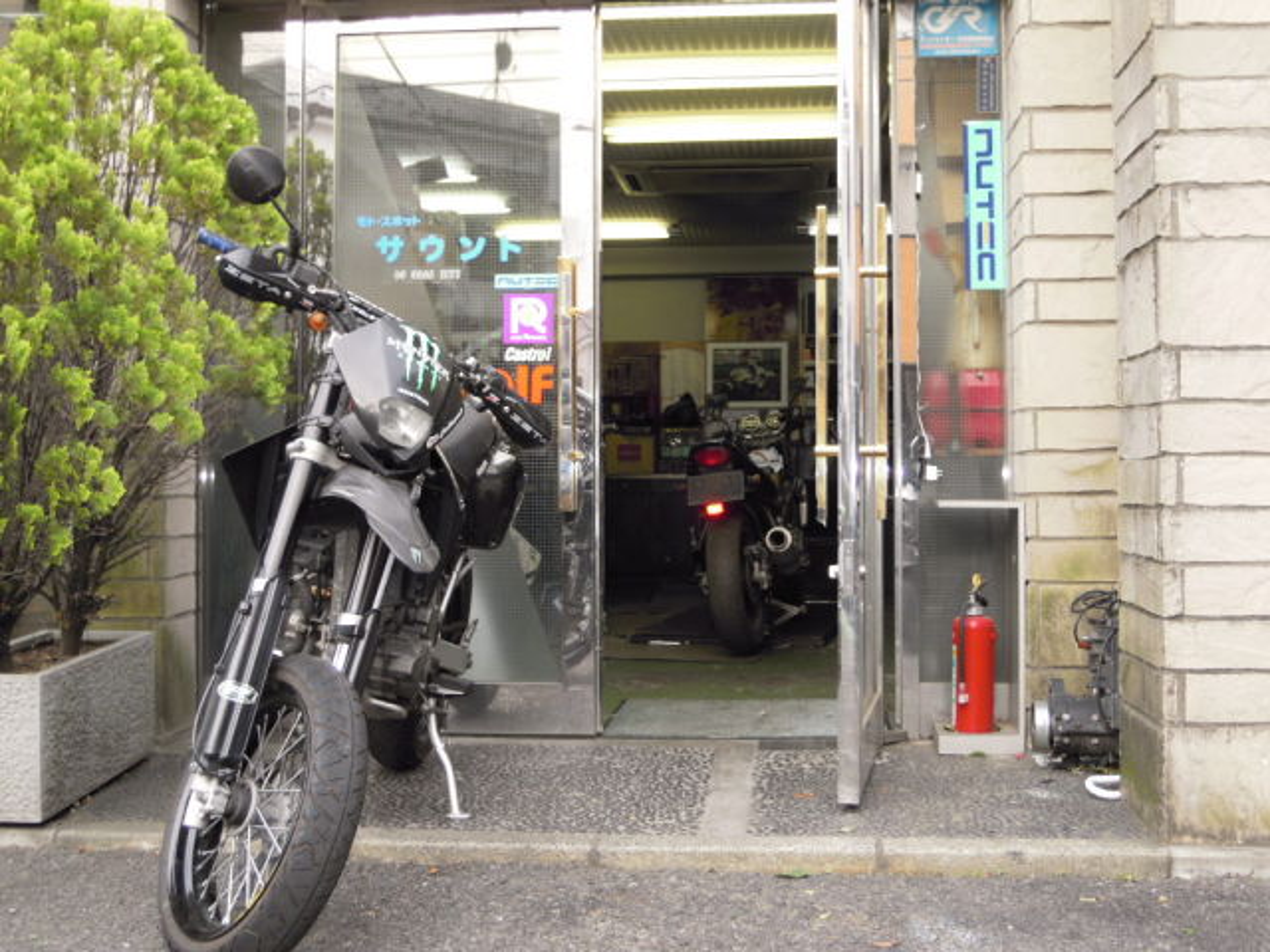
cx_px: 635
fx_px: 1504
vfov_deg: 35.1
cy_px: 476
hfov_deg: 45.8
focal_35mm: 41
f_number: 3.2
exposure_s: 1/80
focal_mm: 7.3
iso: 100
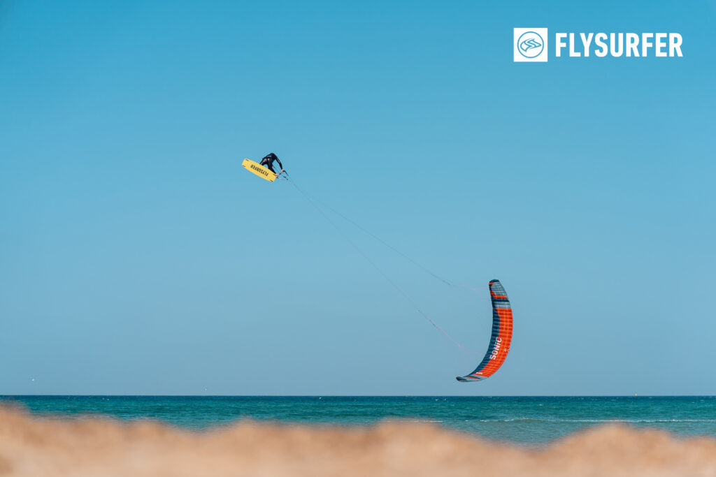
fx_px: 1392
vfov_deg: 19.5
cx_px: 358
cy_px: 238
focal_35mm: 70
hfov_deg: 28.8
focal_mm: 70
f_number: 2.8
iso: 250
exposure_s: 1/6400
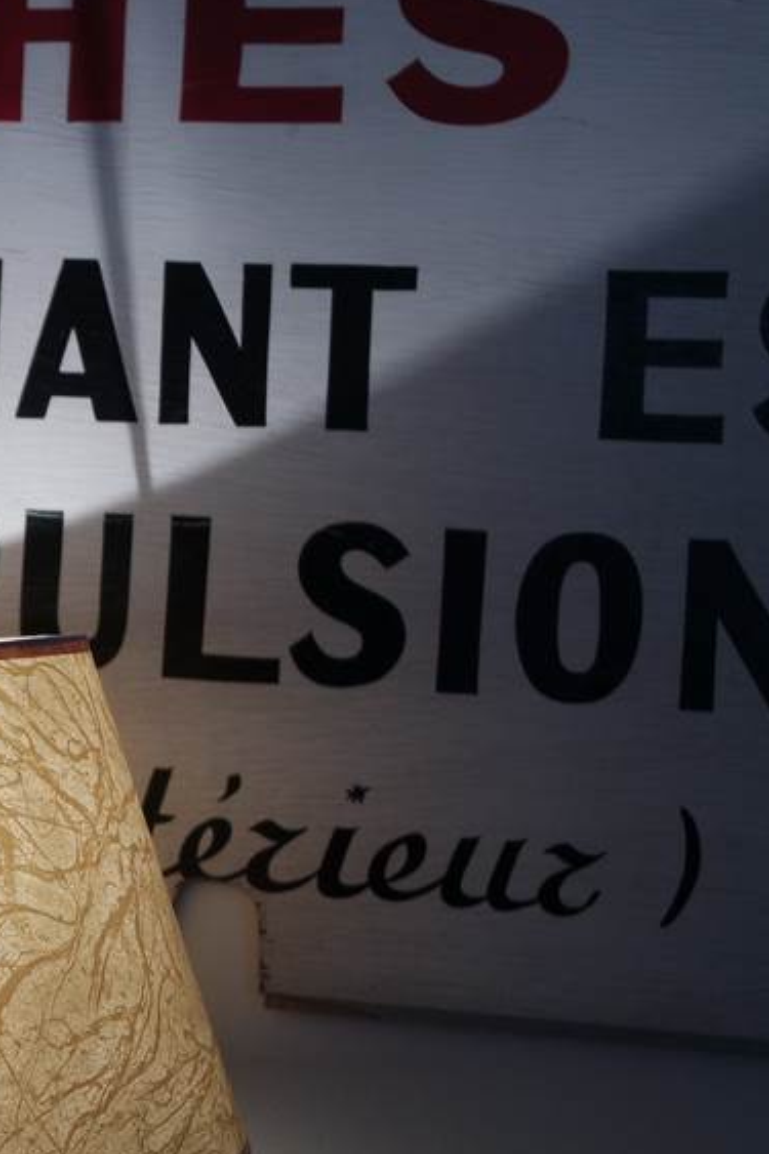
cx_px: -390
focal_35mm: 88
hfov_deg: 14.5
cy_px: 642
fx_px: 2821
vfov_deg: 23.1
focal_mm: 28
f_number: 4
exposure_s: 1/50
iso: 200
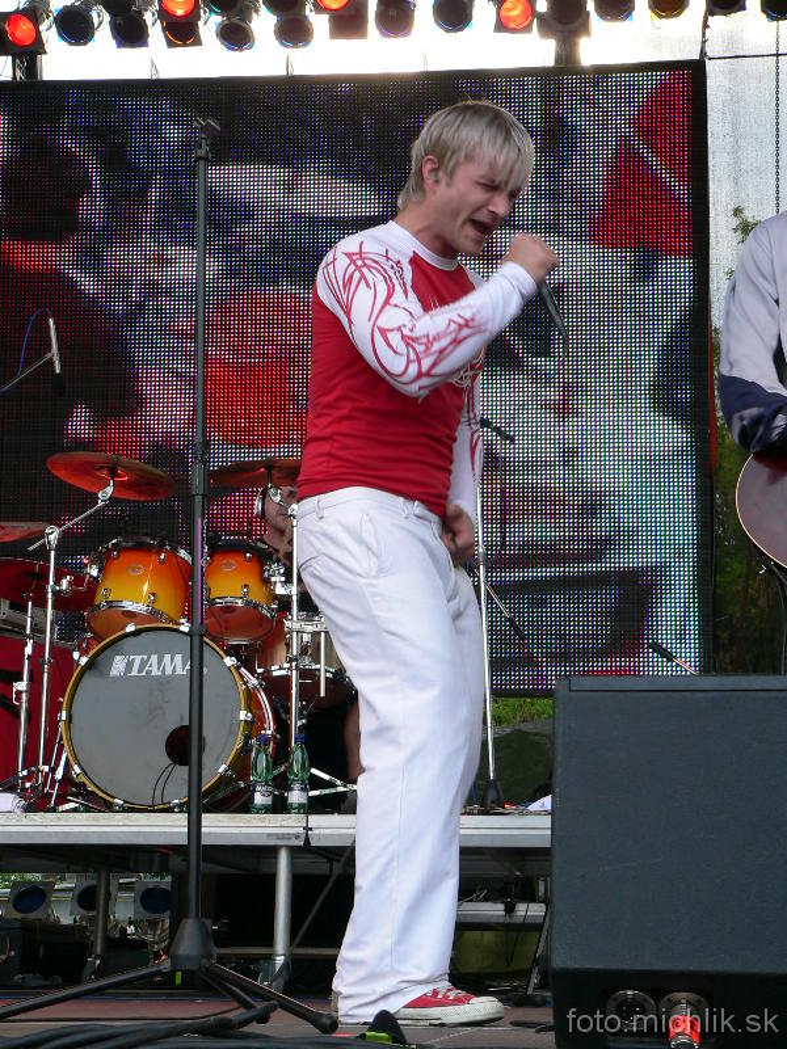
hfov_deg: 21.0
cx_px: 394
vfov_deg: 27.8
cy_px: 524
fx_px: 2122
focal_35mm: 70
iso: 100
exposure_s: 1/125
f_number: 4
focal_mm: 11.6
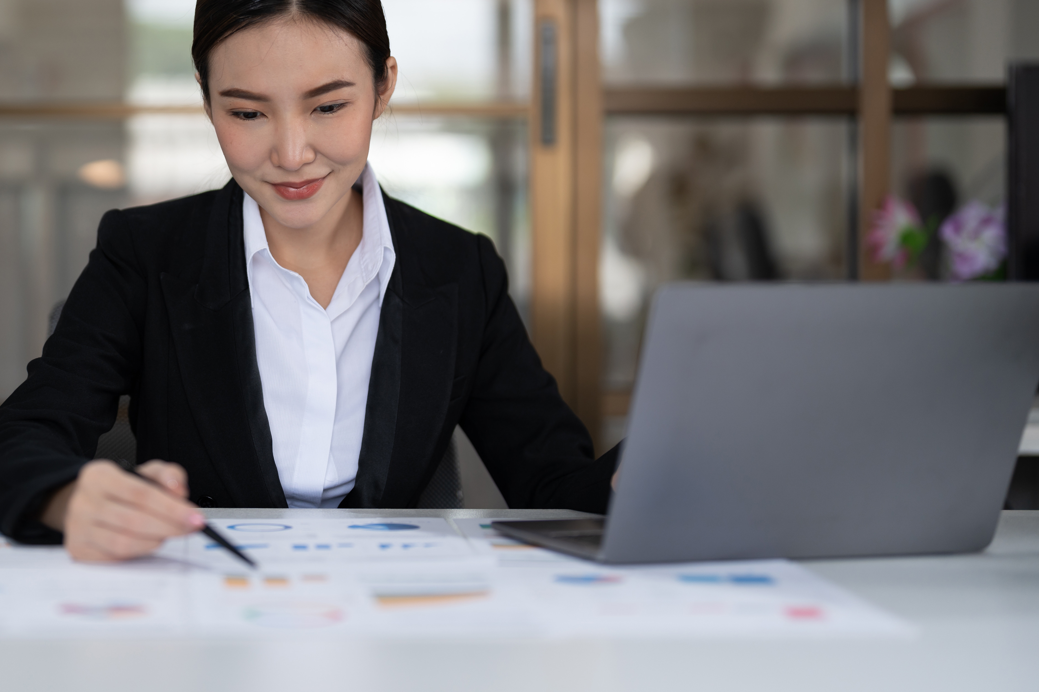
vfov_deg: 17.6
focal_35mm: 77
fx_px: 2222
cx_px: 287
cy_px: 167
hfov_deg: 26.1
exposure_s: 1/160
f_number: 1.2
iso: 100
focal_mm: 50
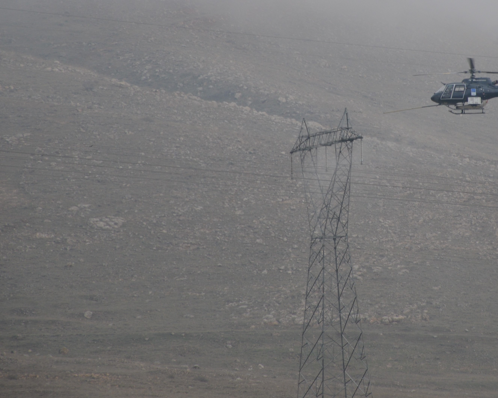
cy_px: 105
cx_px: 370
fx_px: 5395
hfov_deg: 5.3
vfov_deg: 4.2
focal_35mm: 366
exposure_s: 1/500
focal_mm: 140
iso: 320
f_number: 5.6
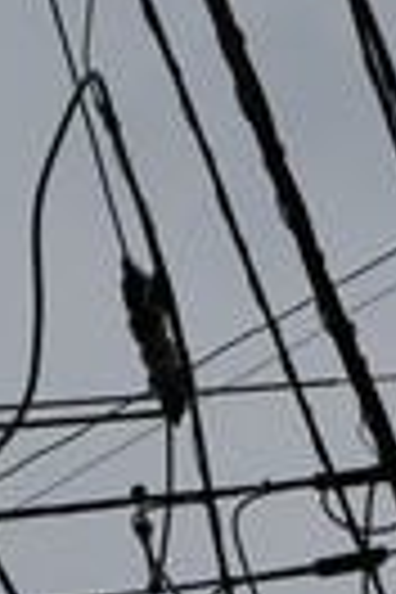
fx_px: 4801
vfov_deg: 6.7
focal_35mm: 291
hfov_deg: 4.7
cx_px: 378
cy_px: 1454
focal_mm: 50
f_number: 11
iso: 400
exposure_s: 1/800
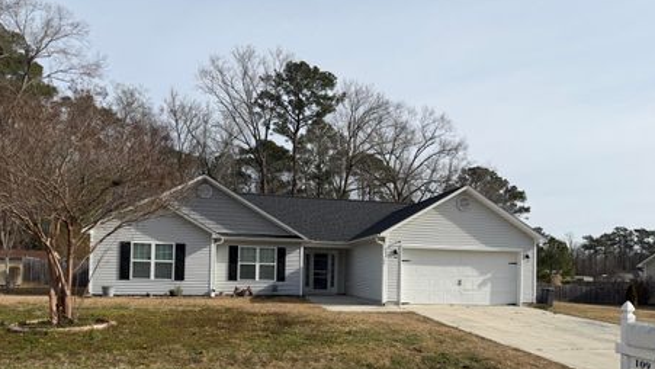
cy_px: 262
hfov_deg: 65.9
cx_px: 360
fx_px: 504
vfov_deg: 39.5
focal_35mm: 29
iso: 80
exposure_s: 1/6173
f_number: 1.78
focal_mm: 6.76
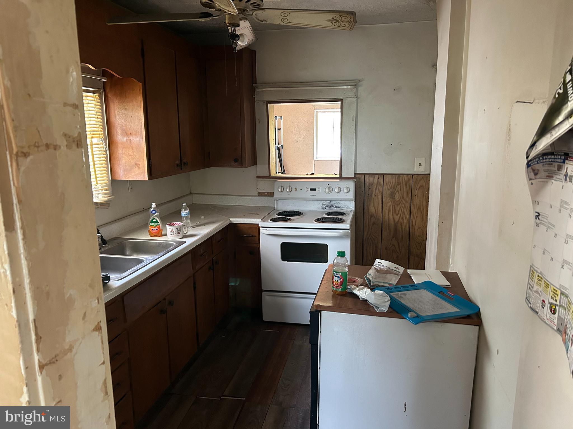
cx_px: 286
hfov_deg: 67.3
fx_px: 430
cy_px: 214
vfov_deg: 53.1
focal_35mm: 26
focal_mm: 5.7
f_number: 1.5
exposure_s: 1/60
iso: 500
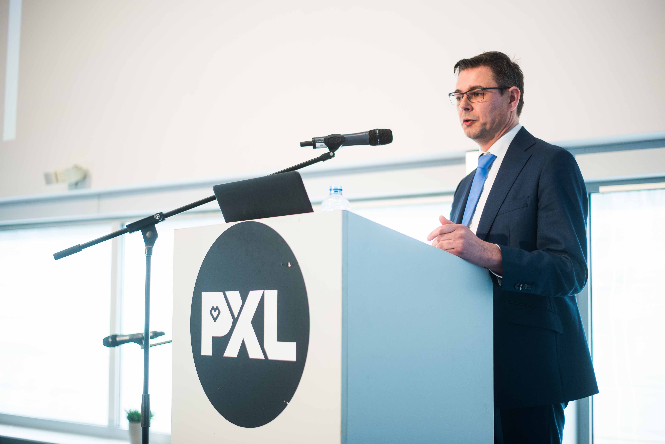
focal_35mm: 50
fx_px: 924
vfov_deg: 27.0
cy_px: 222
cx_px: 332
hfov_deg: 39.6
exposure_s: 1/200
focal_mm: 50
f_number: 1.8
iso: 500
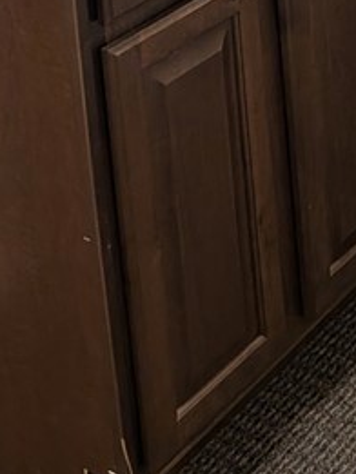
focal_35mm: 94
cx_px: 432
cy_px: -416
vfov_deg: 16.7
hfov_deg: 15.2
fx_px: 1288
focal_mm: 4.53
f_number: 1.7
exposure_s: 1/139
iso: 162
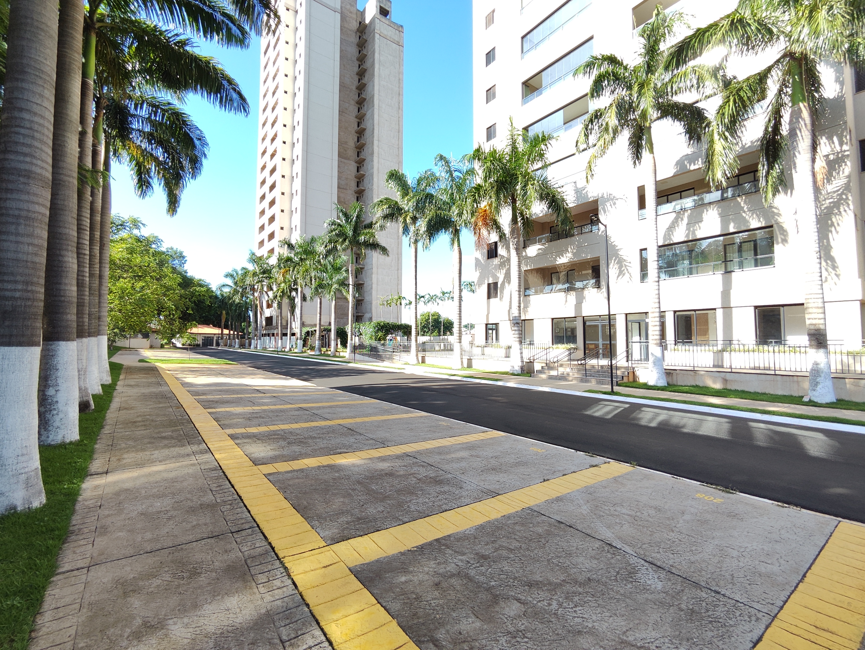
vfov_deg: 78.2
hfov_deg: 94.5
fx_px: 400
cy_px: 325
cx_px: 432
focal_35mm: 16
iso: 50
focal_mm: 1.65
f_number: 2.2
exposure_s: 1/280
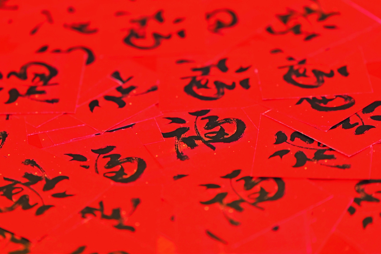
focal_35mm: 197
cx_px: 179
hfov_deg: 10.4
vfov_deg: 7.0
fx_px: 2085
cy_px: 117
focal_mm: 180
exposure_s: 1/200
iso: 800
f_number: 2.8
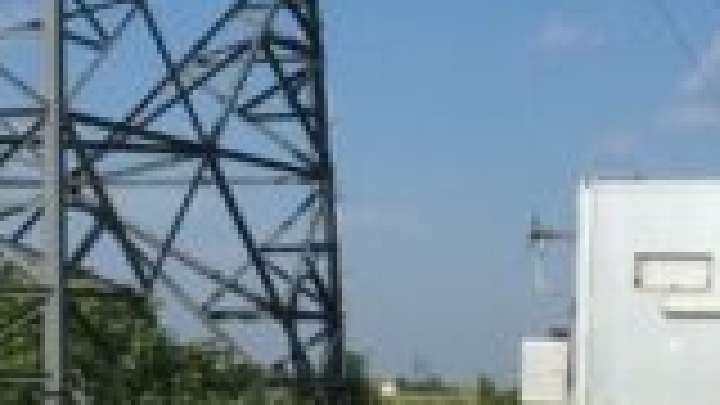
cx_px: 490
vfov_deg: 9.6
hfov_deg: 17.0
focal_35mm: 126
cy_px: 225
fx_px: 2406
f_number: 2.2
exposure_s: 1/2959
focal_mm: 4.15
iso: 25
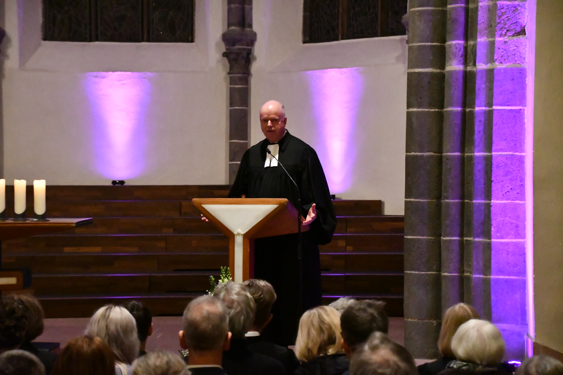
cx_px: 282
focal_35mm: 120
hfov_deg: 17.1
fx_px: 1877
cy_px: 188
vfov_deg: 11.4
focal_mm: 80
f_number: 5.3
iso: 20000
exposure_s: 1/200
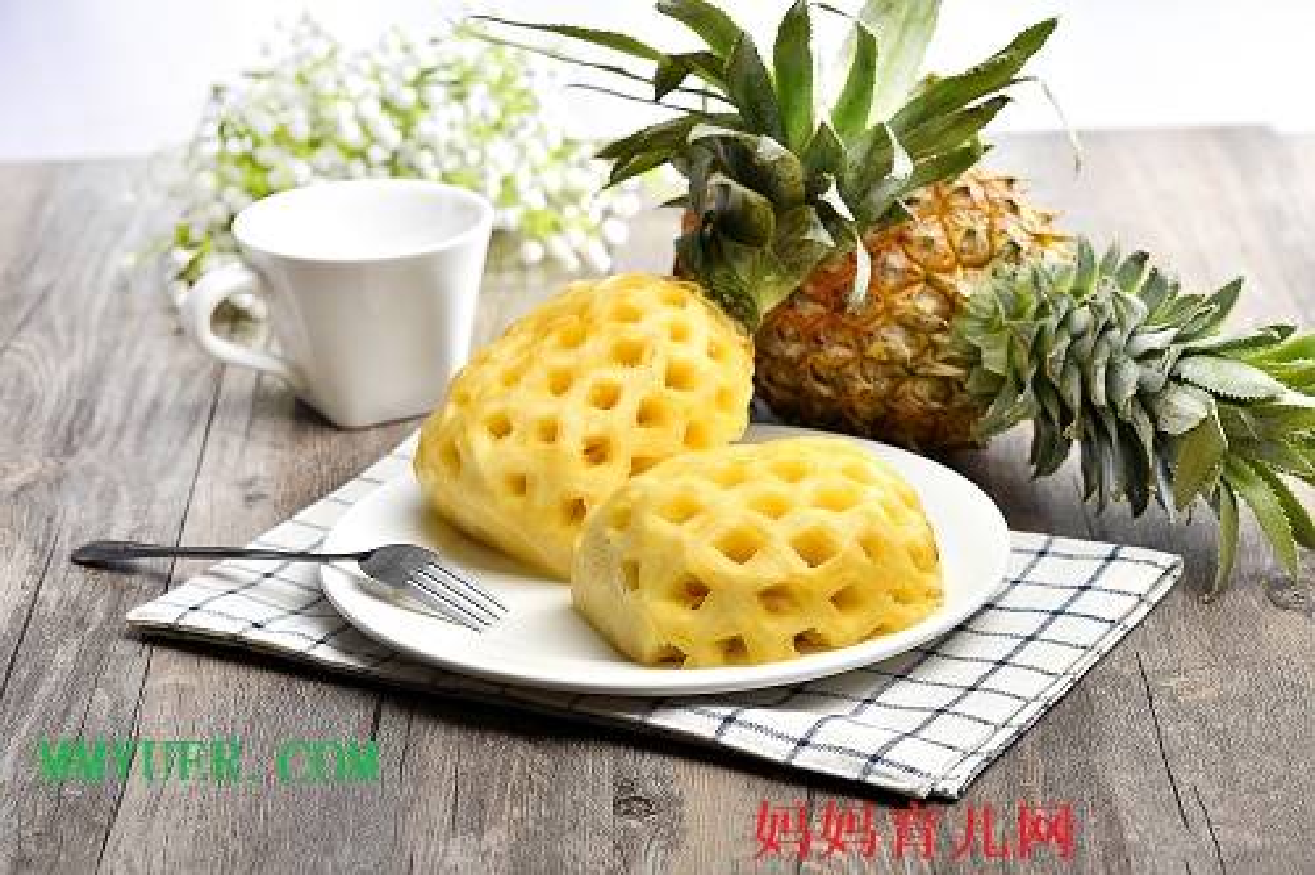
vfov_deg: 13.0
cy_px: 438
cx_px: 658
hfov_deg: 19.5
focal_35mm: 105
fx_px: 3834
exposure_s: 1/160
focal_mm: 105
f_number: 10
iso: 100
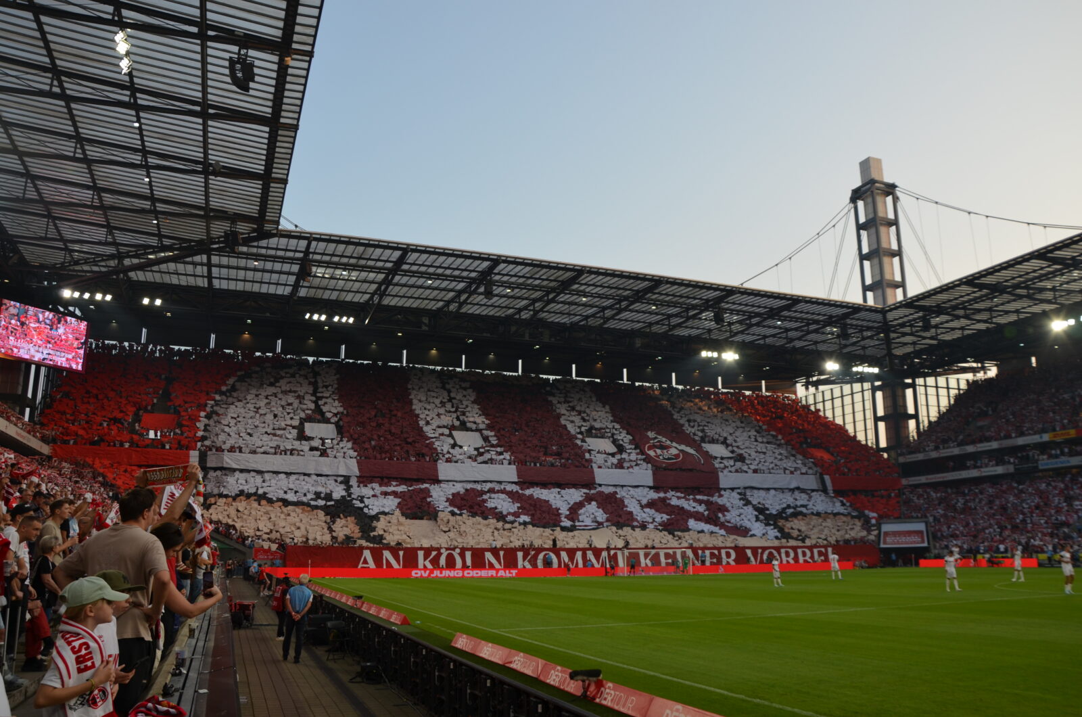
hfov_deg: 67.5
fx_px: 810
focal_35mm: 27
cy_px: 358
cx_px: 541
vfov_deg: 47.7
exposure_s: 1/200
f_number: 7.1
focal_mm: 18
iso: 200
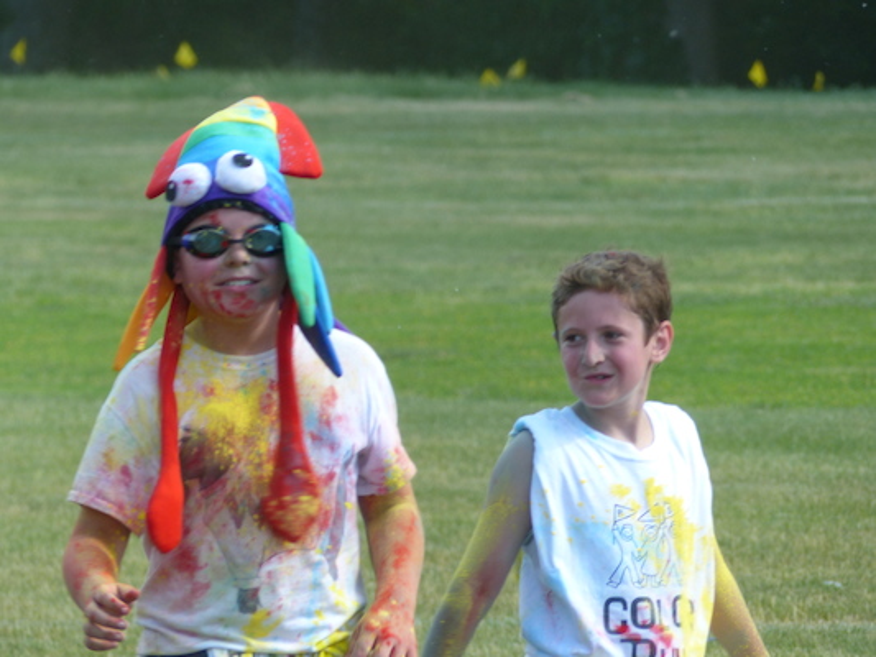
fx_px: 15187
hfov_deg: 3.3
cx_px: 438
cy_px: 328
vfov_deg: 2.5
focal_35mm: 600
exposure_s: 1/125
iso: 125
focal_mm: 108
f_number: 4
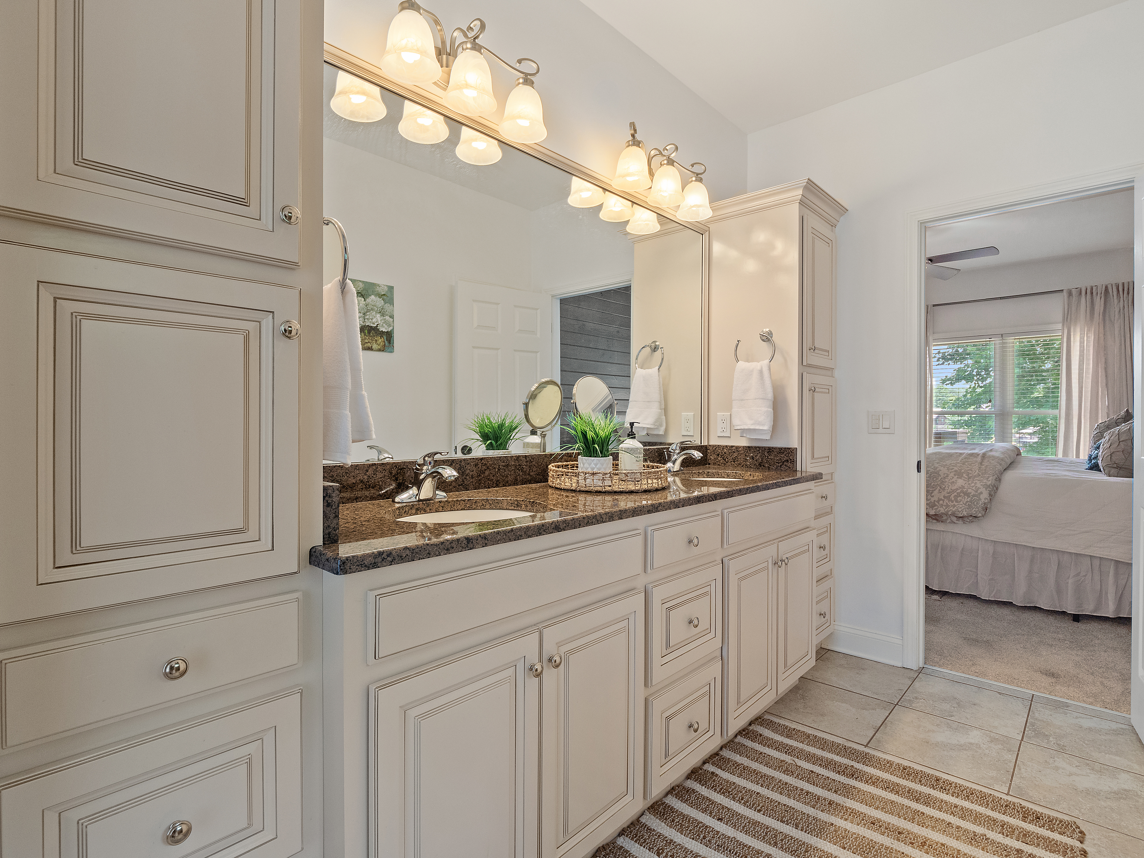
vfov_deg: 78.1
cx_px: 572
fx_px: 529
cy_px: 429
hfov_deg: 94.5
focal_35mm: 16
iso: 400
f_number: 5.6
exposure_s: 1/20
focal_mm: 8
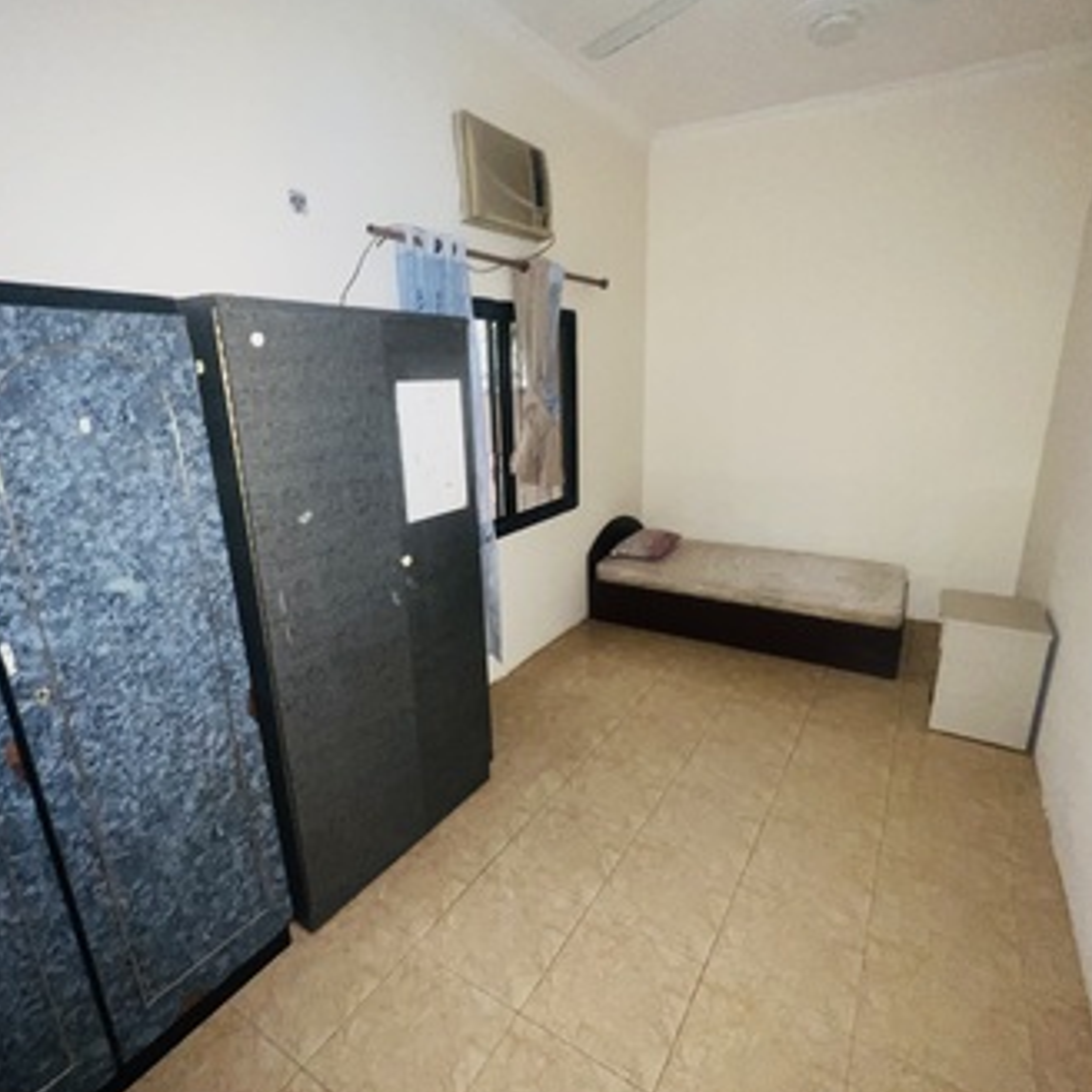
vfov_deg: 87.4
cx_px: 558
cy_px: 541
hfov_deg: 87.4
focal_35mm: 16
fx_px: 571
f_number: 1.8
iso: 320
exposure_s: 1/16
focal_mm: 1.57
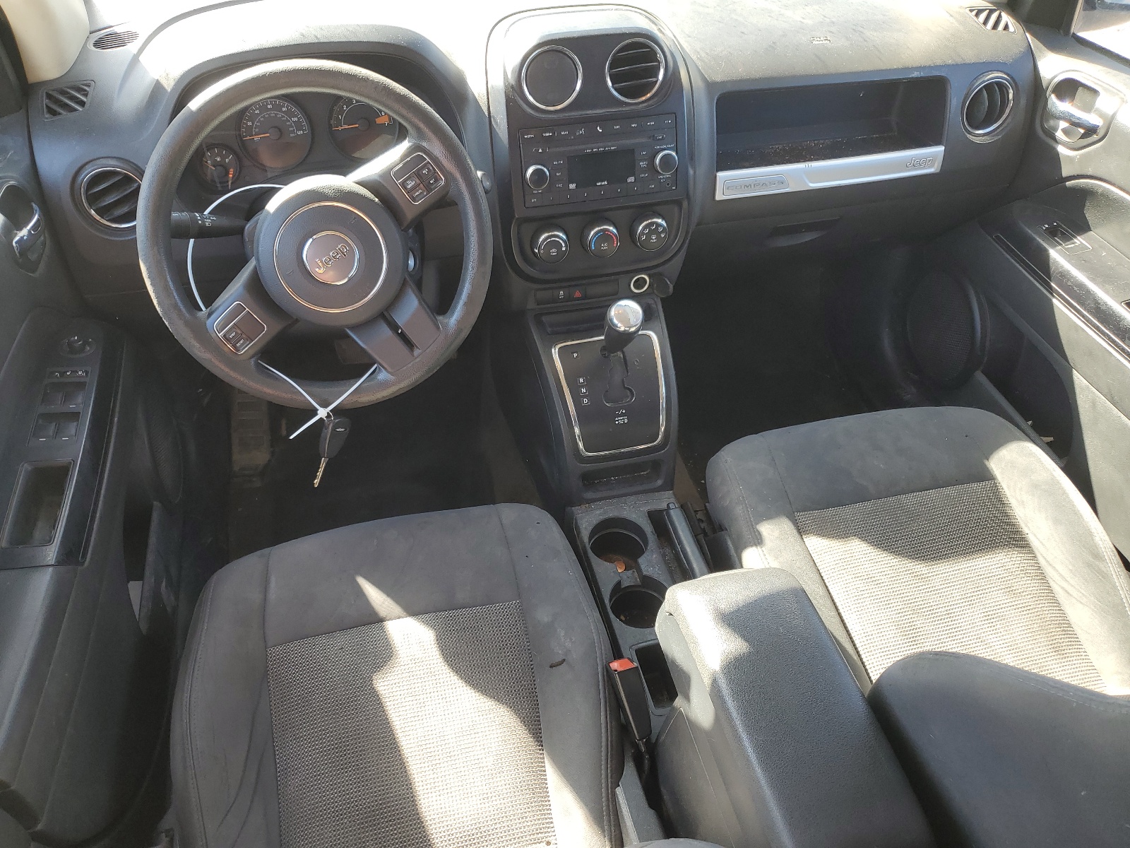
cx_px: 565
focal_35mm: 26
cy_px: 424
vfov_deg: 53.1
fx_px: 849
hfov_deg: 67.3
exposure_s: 1/147
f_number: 1.5
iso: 50
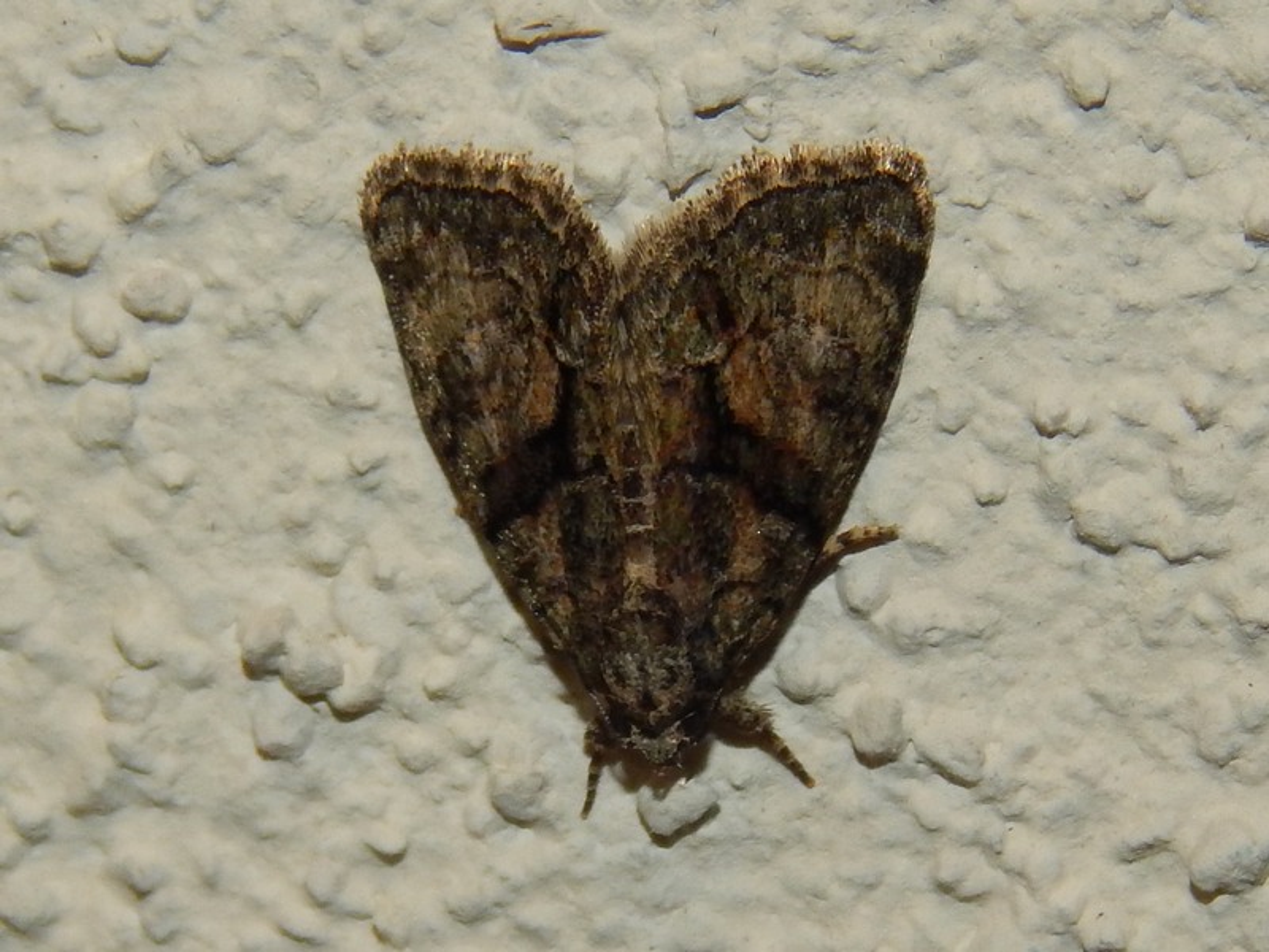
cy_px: 476
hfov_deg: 14.9
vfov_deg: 11.2
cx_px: 634
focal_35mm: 132
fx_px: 4839
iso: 200
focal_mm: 23.4
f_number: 9.6
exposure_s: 1/30
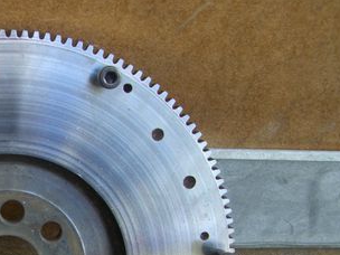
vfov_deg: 17.9
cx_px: 13
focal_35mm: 80
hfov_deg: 23.5
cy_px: 262
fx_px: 786
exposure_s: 1/160
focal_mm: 7.9
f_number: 2.8
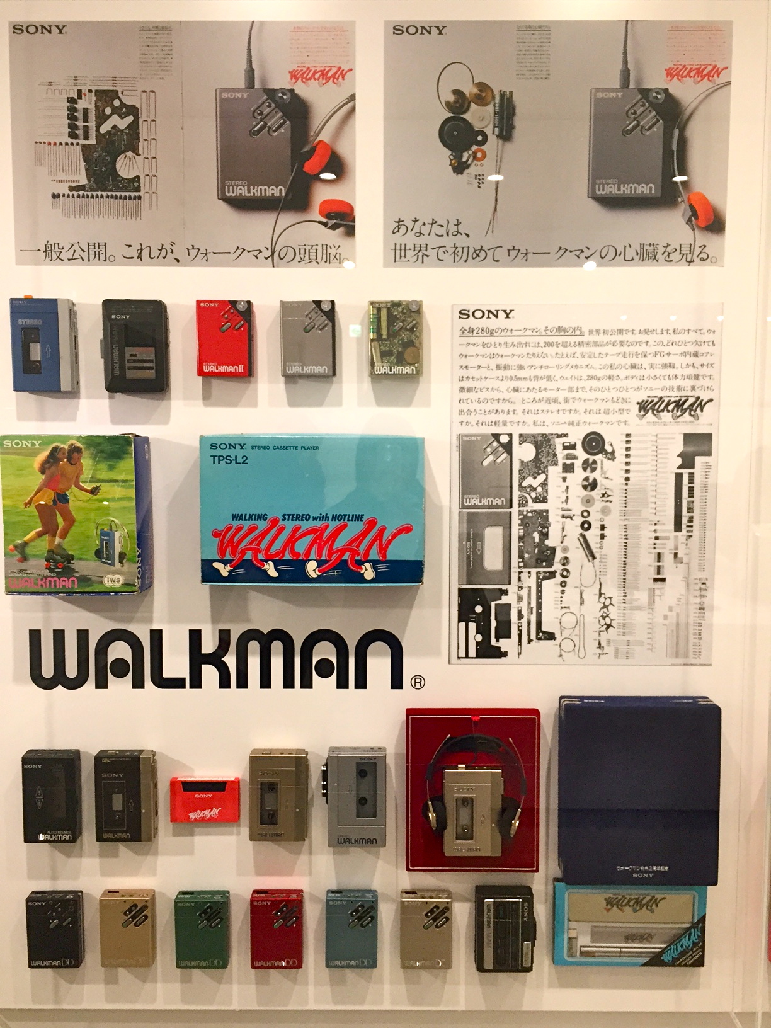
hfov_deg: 48.2
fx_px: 861
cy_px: 514
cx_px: 386
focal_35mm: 29
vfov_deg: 61.7
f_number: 2.2
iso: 50
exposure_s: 1/30
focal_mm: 4.15
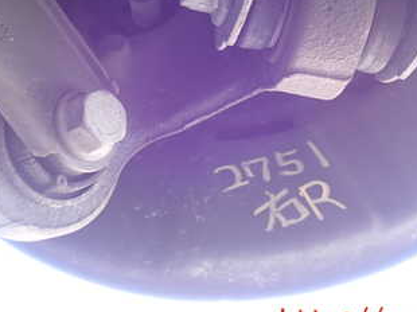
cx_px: 180
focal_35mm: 62
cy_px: 36
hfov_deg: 31.2
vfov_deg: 23.1
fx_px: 746
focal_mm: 5.79
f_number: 2.4
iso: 200
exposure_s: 1/40
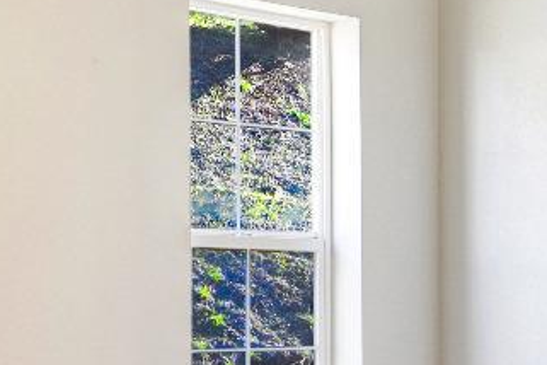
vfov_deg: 13.9
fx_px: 1489
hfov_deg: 20.4
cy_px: 281
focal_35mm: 98
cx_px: 59
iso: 100
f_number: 3.5
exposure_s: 1/50
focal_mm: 14
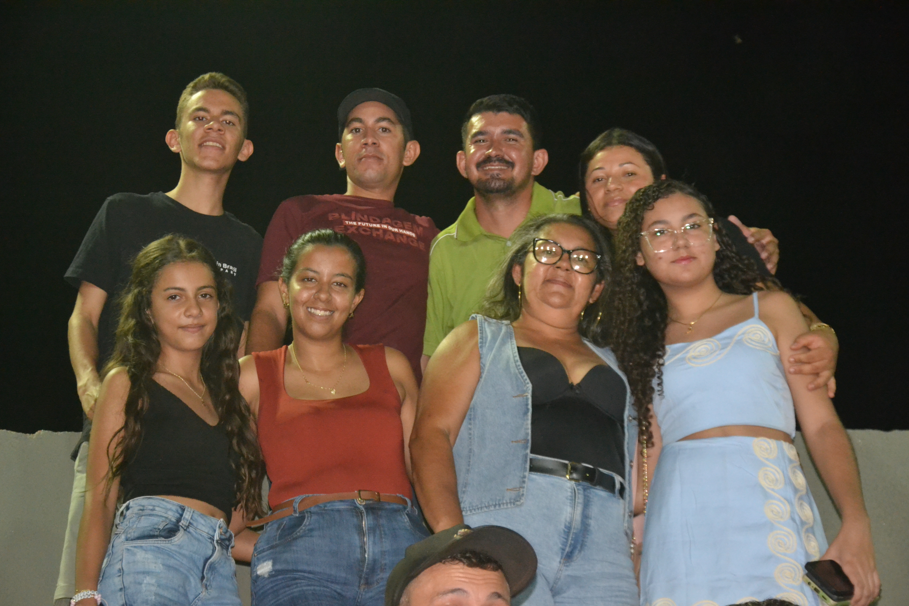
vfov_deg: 13.0
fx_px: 2651
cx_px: 454
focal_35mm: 105
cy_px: 303
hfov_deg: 19.5
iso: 3200
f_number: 5.3
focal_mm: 70
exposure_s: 1/60
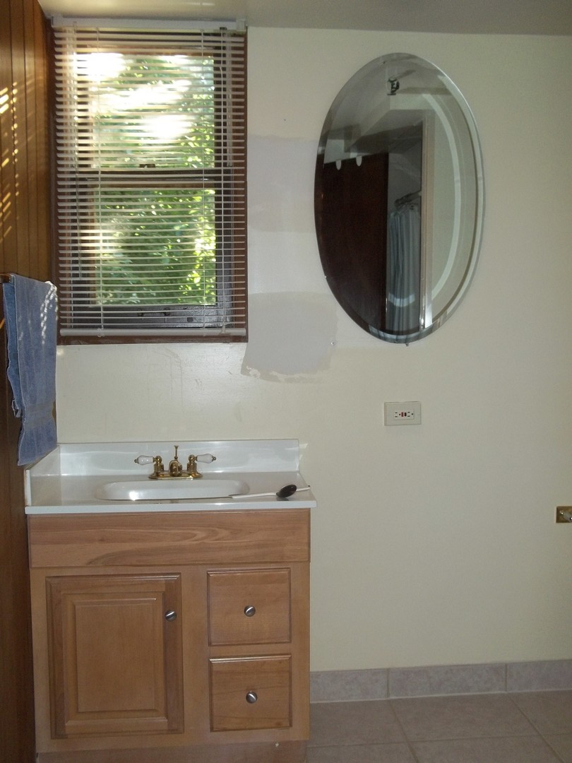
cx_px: 286
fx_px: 793
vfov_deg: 51.4
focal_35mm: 36
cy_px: 382
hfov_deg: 39.7
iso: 160
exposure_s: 1/30
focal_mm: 6.5
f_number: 3.1
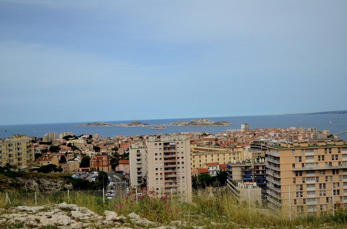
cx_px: 174
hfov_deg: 53.2
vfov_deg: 36.7
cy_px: 114
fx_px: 346
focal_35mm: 36
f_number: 4.5
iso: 720
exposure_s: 1/8000
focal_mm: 24
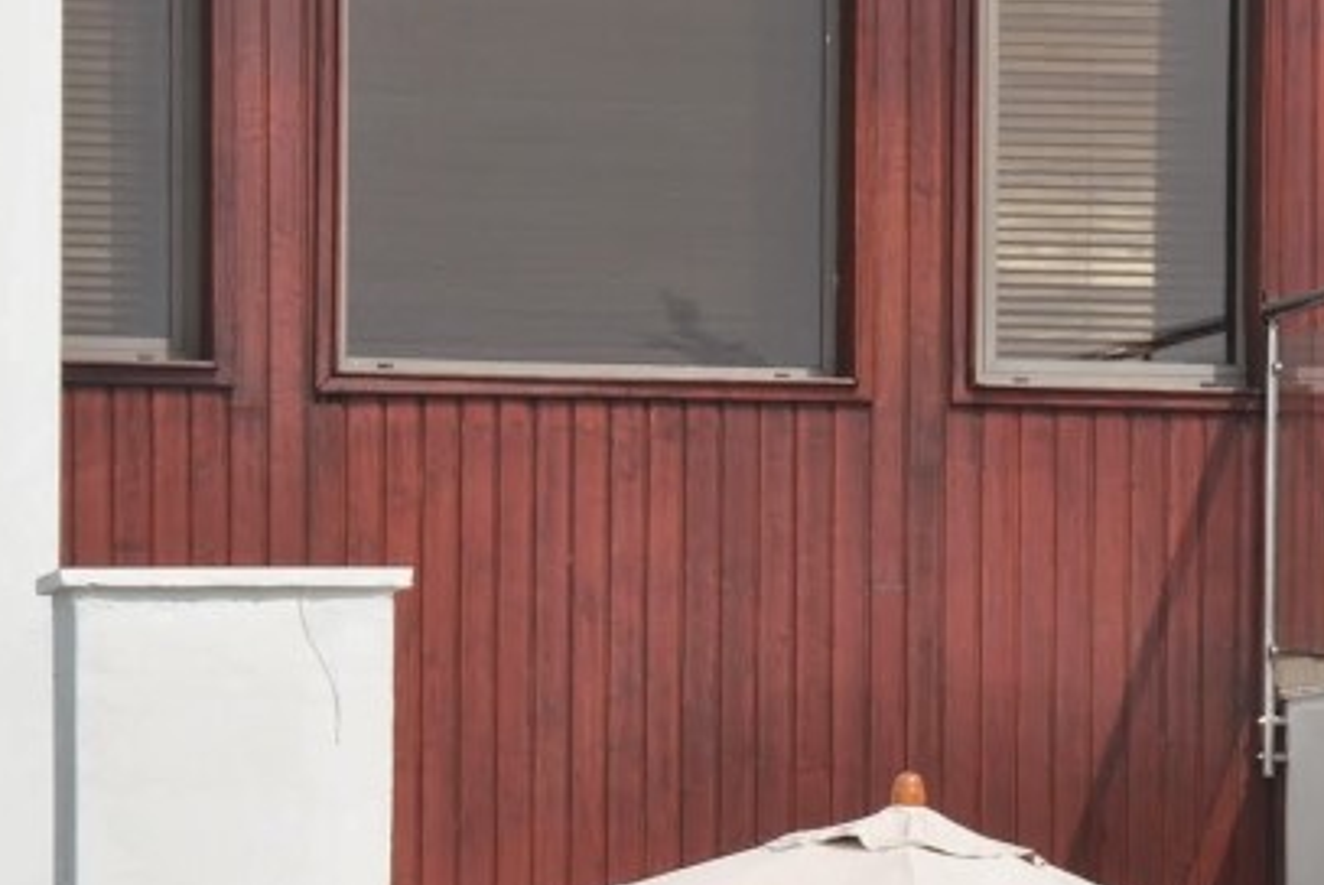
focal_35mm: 347
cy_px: 752
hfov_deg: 5.9
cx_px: 1088
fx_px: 12771
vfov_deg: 4.0
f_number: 9
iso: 100
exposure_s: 1/200
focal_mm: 82
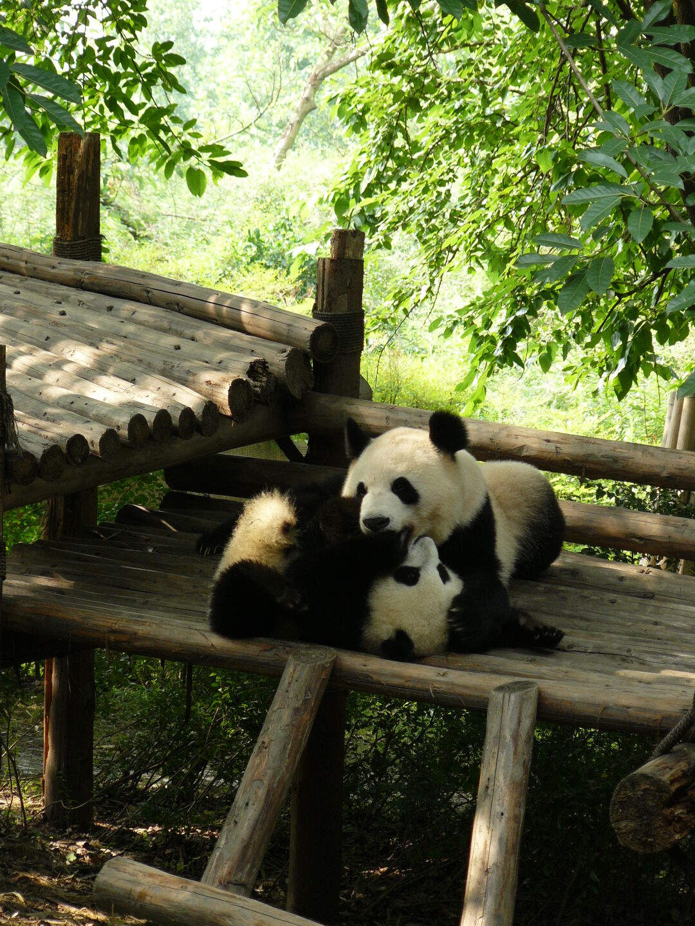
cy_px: 463
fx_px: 4042
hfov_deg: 9.8
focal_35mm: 151
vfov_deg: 13.1
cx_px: 348
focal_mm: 25.1
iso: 100
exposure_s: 1/80
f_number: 3.3
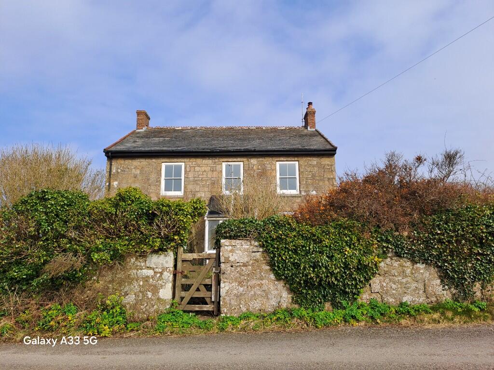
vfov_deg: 54.9
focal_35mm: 25
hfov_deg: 69.4
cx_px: 247
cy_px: 185
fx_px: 357
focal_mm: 4.65
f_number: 1.8
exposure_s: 1/943
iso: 32
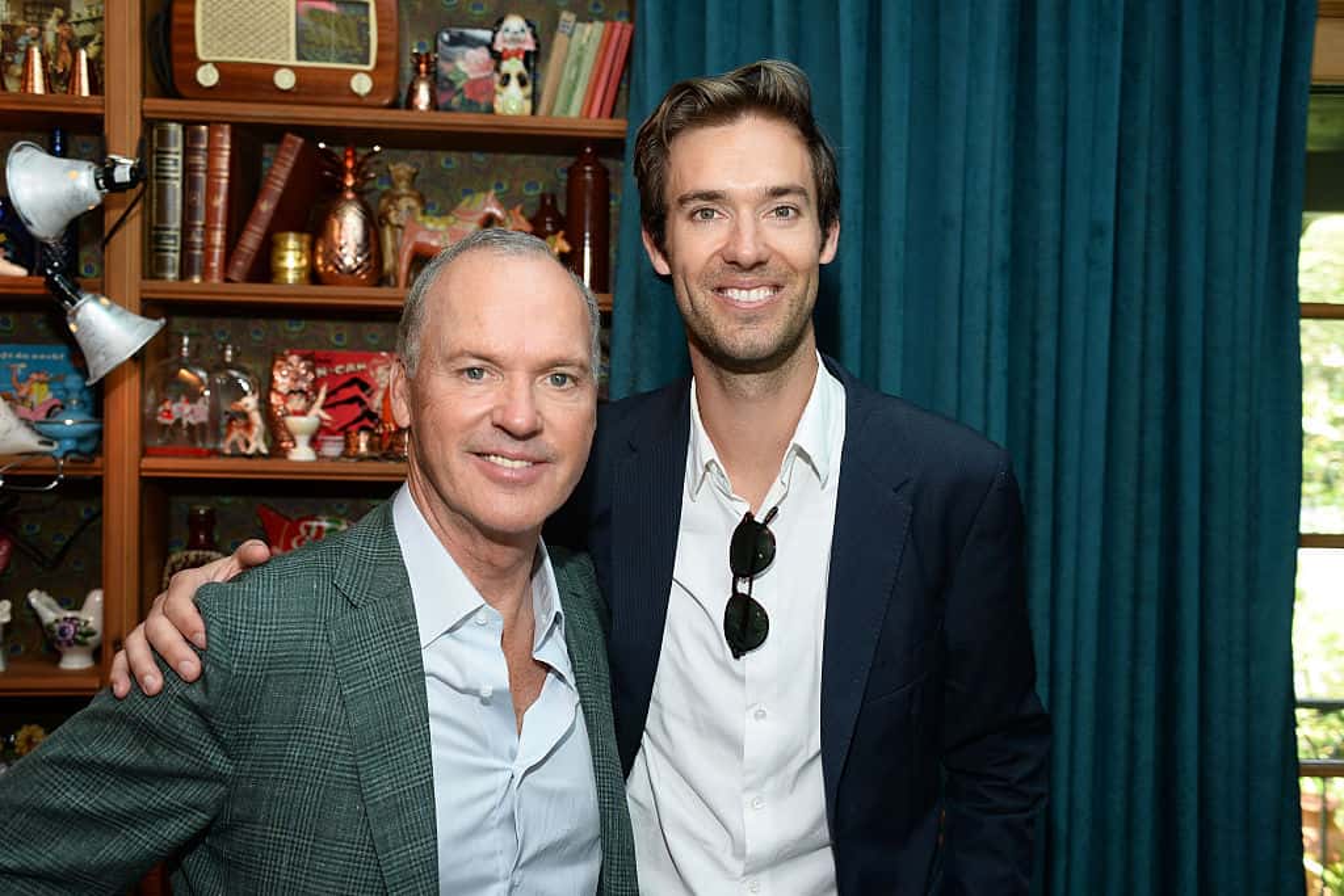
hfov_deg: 50.7
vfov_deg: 35.1
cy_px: 448
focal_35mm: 38
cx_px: 672
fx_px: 1419
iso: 1000
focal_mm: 38
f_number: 5
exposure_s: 1/125
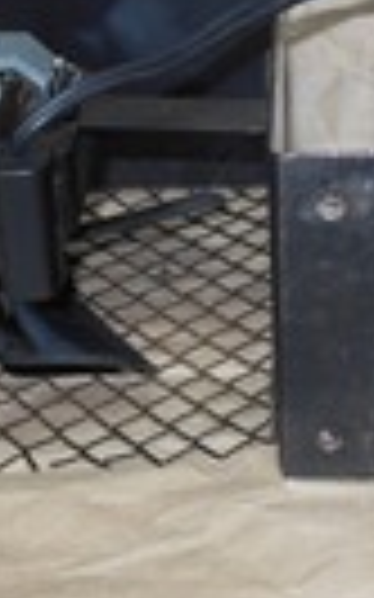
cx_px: 338
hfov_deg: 14.5
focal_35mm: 89
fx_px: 1453
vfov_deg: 23.3
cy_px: 256
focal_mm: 4.5
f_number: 3.2
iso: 125
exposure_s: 1/30
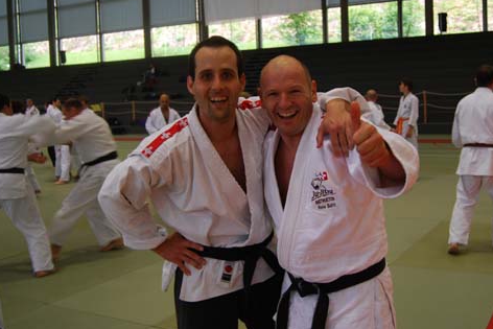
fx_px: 575
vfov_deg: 31.9
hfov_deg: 46.3
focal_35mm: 42
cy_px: 143
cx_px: 275
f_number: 3.8
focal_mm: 22
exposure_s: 1/50
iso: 200
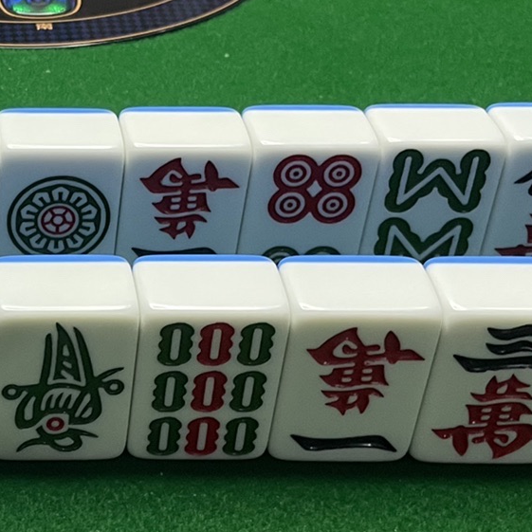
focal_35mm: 82
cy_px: 271
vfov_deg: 21.1
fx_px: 1426
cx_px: -55
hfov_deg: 20.2
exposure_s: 1/50
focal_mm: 4.2
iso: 125
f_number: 1.6
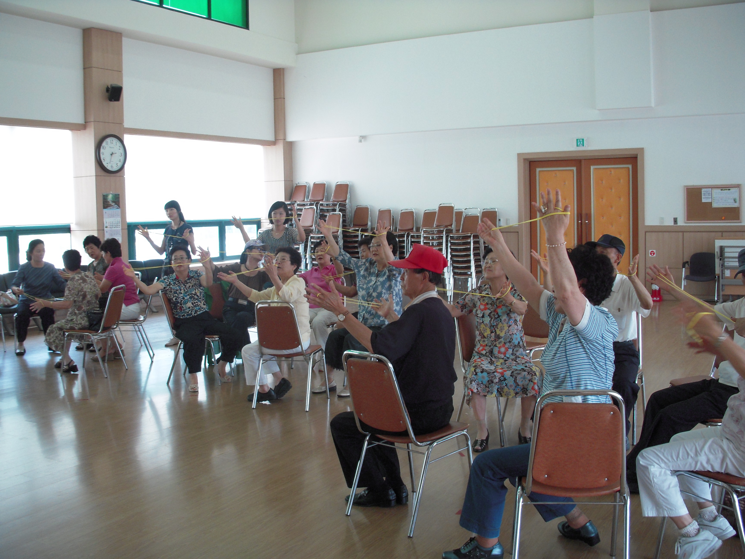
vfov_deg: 37.7
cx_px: 372
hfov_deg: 49.0
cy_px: 280
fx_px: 818
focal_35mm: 38
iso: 160
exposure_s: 1/30
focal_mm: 6.3
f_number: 3.3
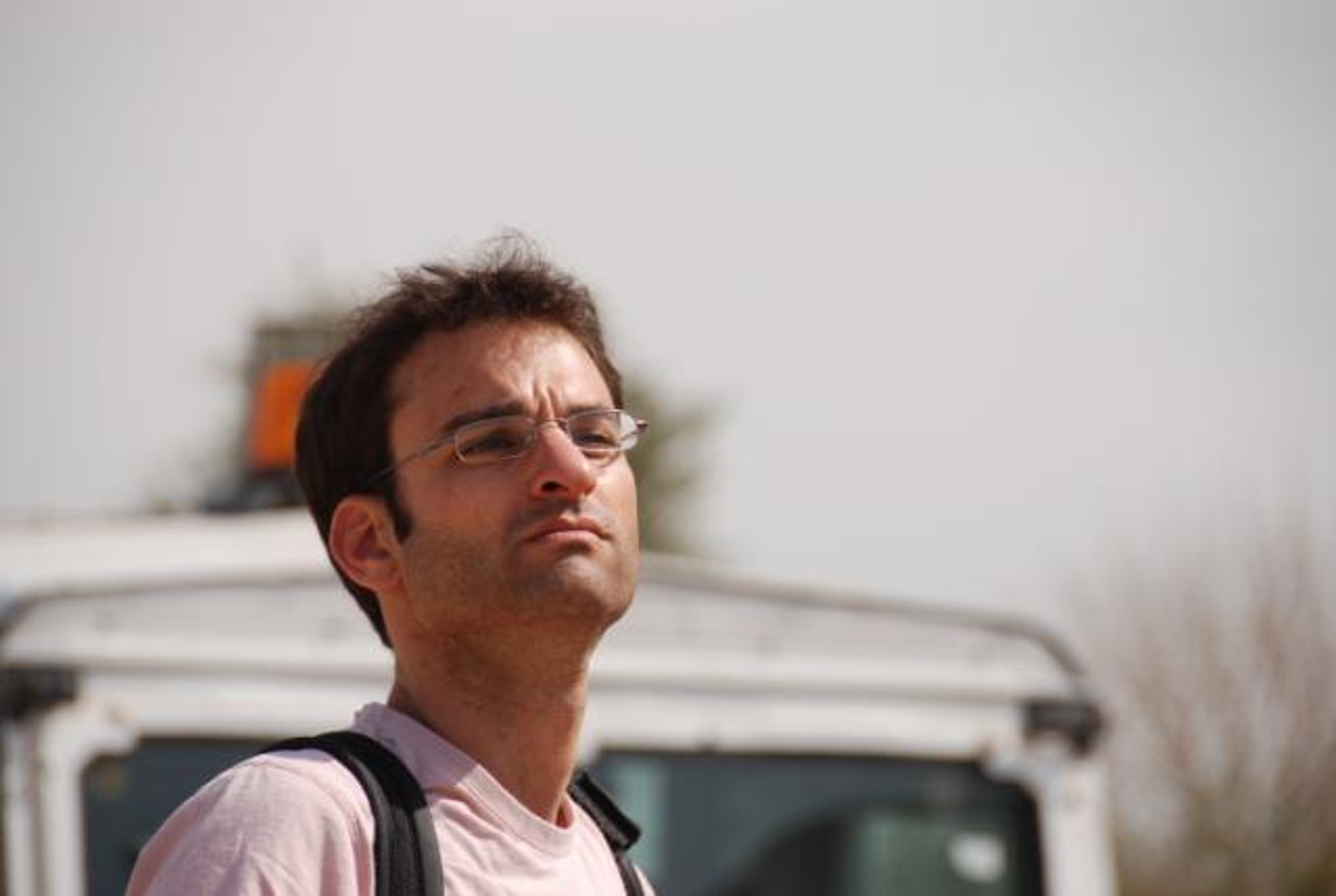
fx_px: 11151
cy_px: 448
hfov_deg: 6.9
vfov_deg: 4.6
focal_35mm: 300
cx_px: 668
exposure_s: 1/1000
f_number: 5.6
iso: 200
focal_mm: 200
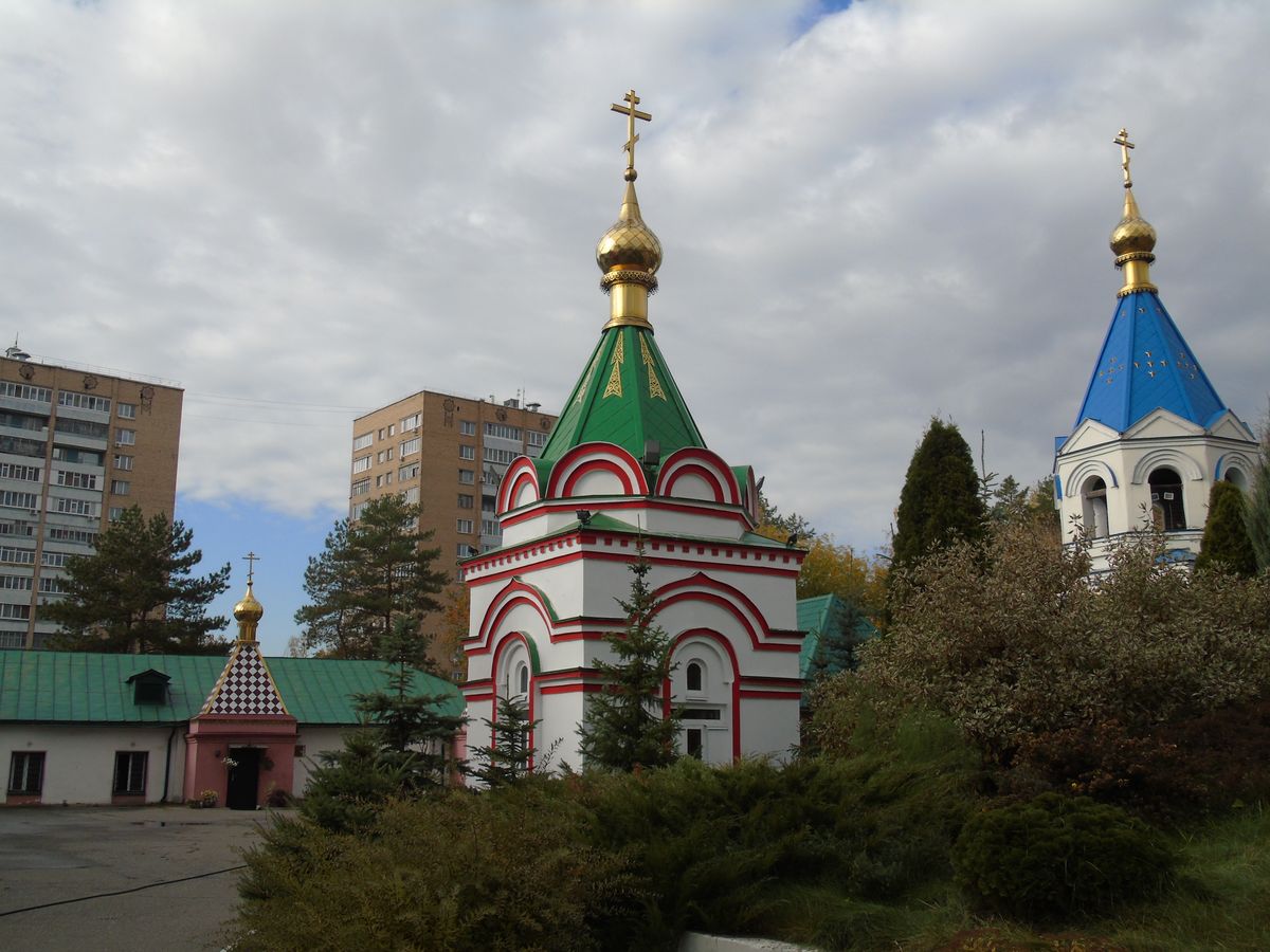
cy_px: 476
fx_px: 1247
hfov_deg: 54.0
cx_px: 635
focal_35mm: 34
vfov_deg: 41.8
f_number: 3.8
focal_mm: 6.1
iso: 80
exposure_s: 1/800
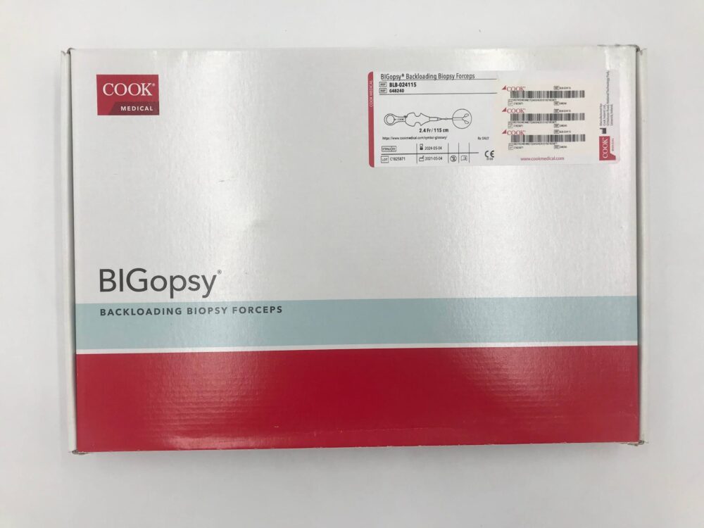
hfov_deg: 63.4
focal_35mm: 28
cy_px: 264
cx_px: 352
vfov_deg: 49.7
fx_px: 569
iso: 20
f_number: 1.8
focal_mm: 3.99
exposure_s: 1/221
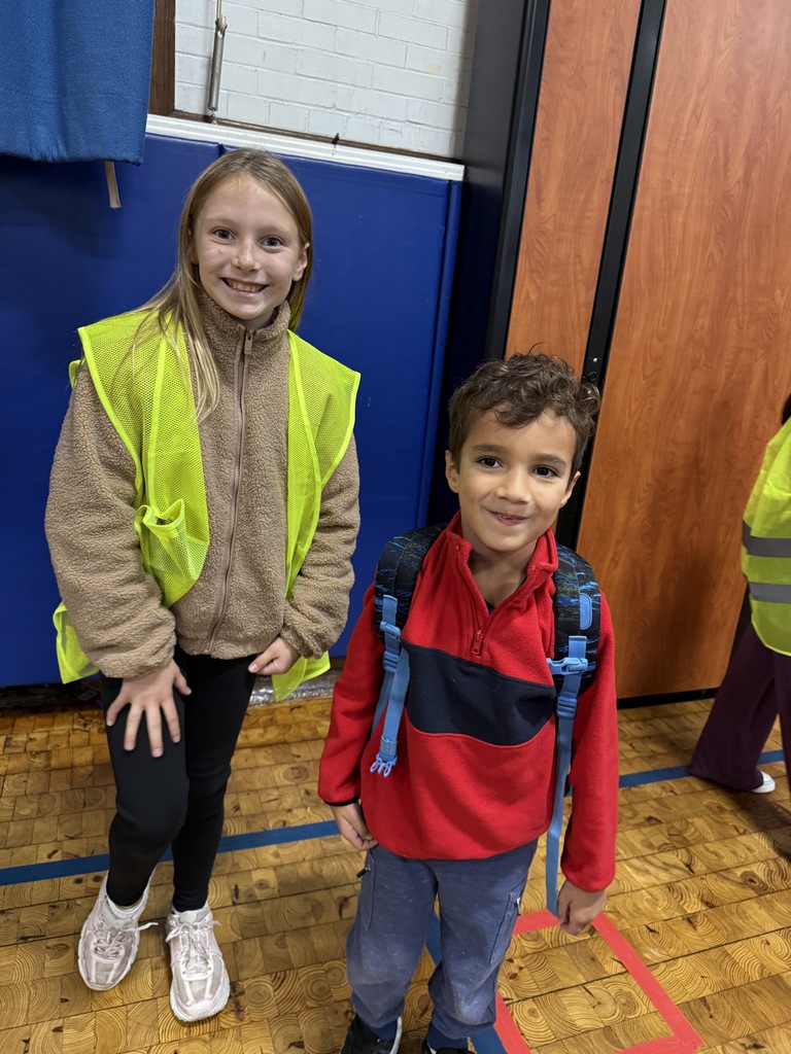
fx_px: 731
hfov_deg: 56.8
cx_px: 396
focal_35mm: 24
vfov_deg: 71.6
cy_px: 527
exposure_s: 1/60
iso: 320
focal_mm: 6.76
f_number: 1.78
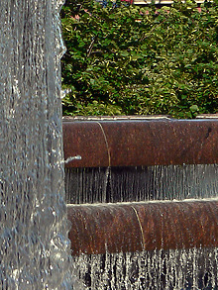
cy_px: -133
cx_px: 128
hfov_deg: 3.6
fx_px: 3474
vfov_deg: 4.8
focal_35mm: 414
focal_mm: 22.5
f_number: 5.2
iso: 80
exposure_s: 1/500
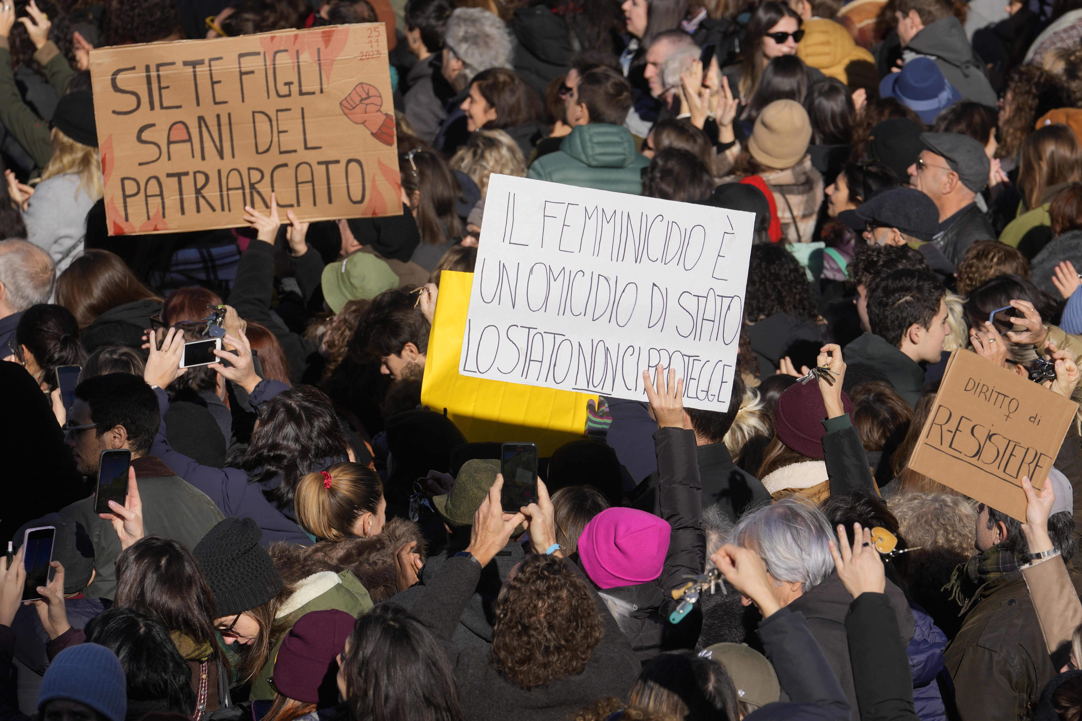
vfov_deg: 4.6
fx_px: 9016
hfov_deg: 6.9
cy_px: 360
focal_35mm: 300
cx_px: 541
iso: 200
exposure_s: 1/1000
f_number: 7.1
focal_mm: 200
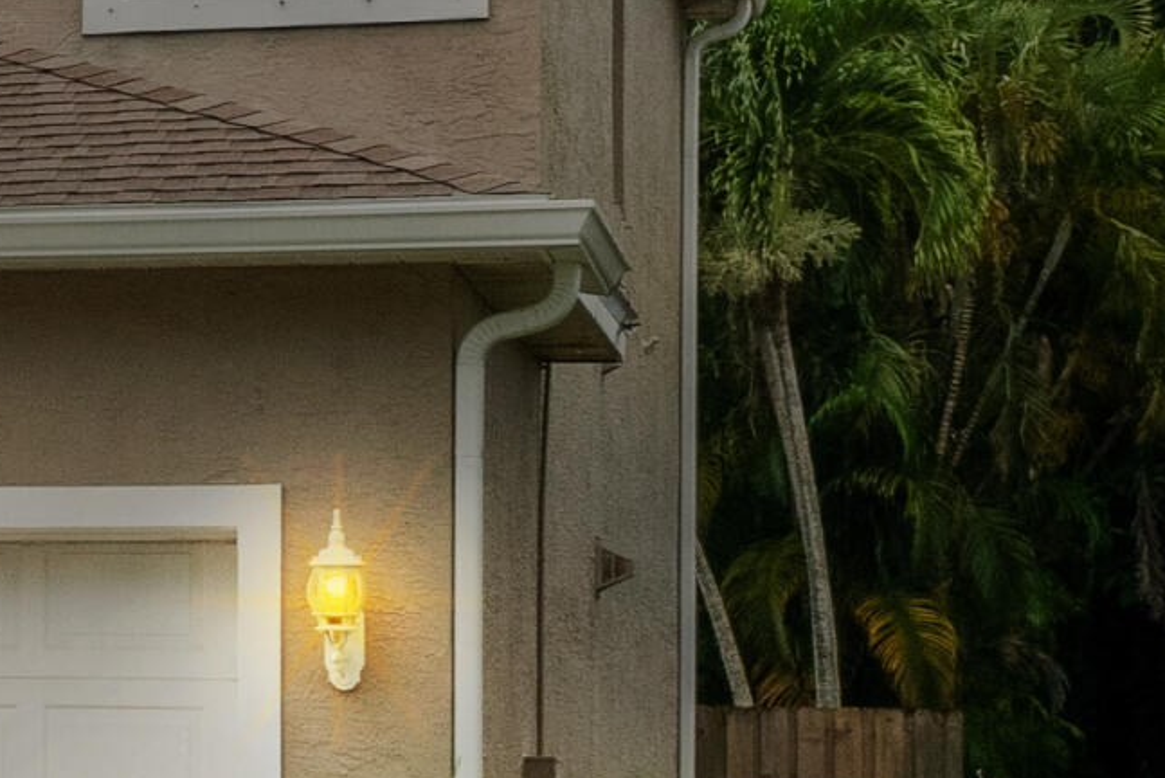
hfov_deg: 12.3
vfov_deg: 9.0
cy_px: 529
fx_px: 4953
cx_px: -899
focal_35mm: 153
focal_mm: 33
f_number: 9
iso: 2000
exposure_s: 1/320
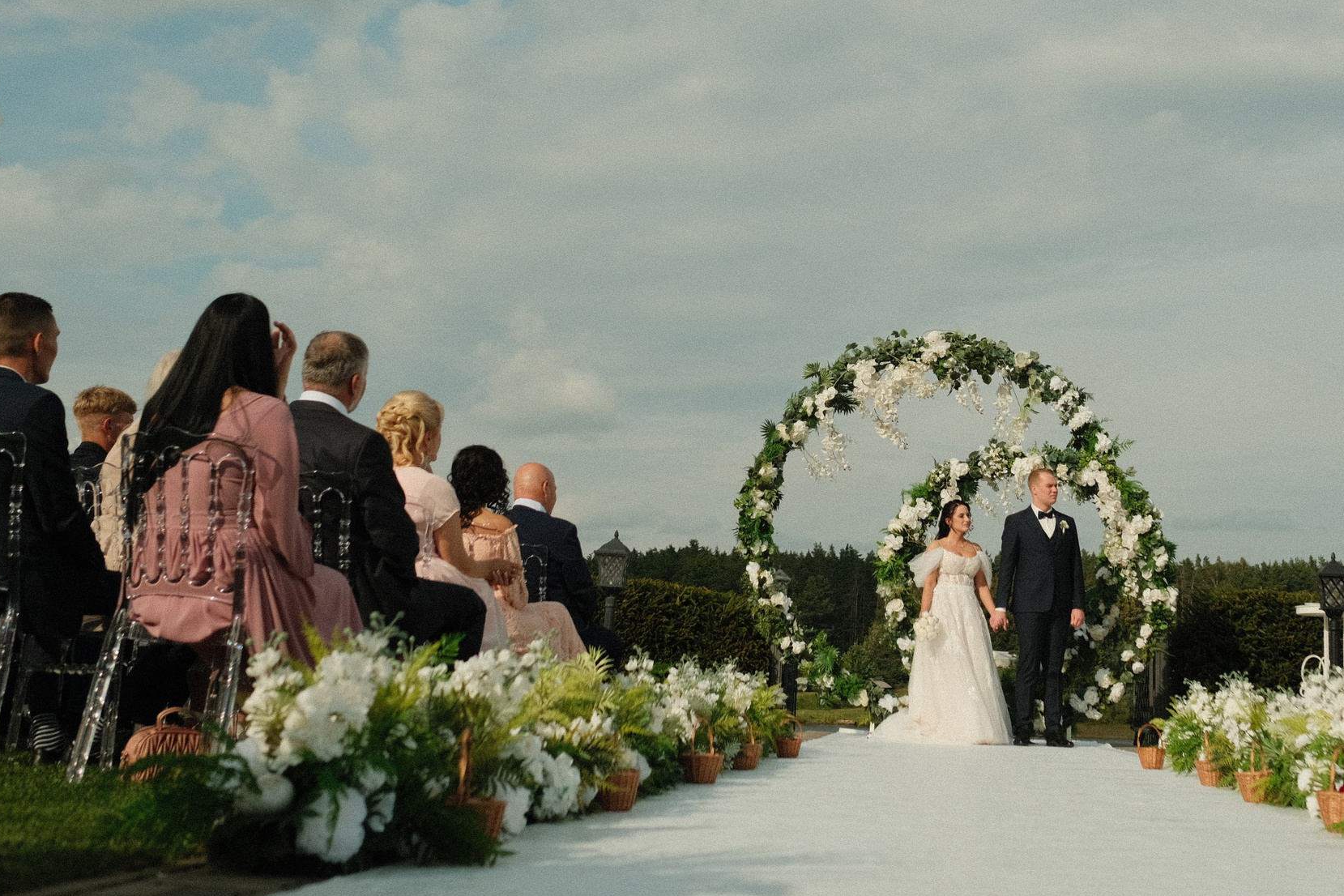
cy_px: 209
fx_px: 2016
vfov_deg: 24.7
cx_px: 860
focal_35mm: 54
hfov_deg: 36.6
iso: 640
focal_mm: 23
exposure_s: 1/14000
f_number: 2.8
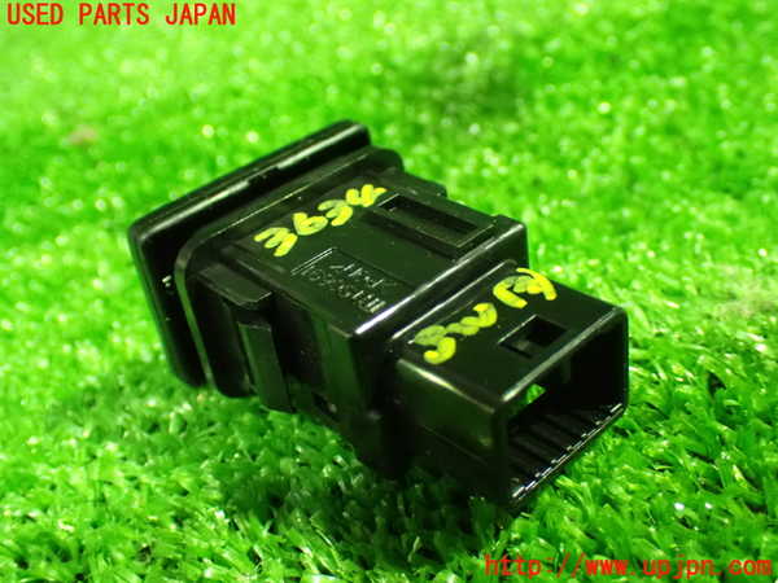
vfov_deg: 35.1
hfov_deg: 45.8
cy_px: 292
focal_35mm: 41
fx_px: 921
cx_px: 389
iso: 1600
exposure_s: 1/25
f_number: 2.8
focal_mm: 7.31
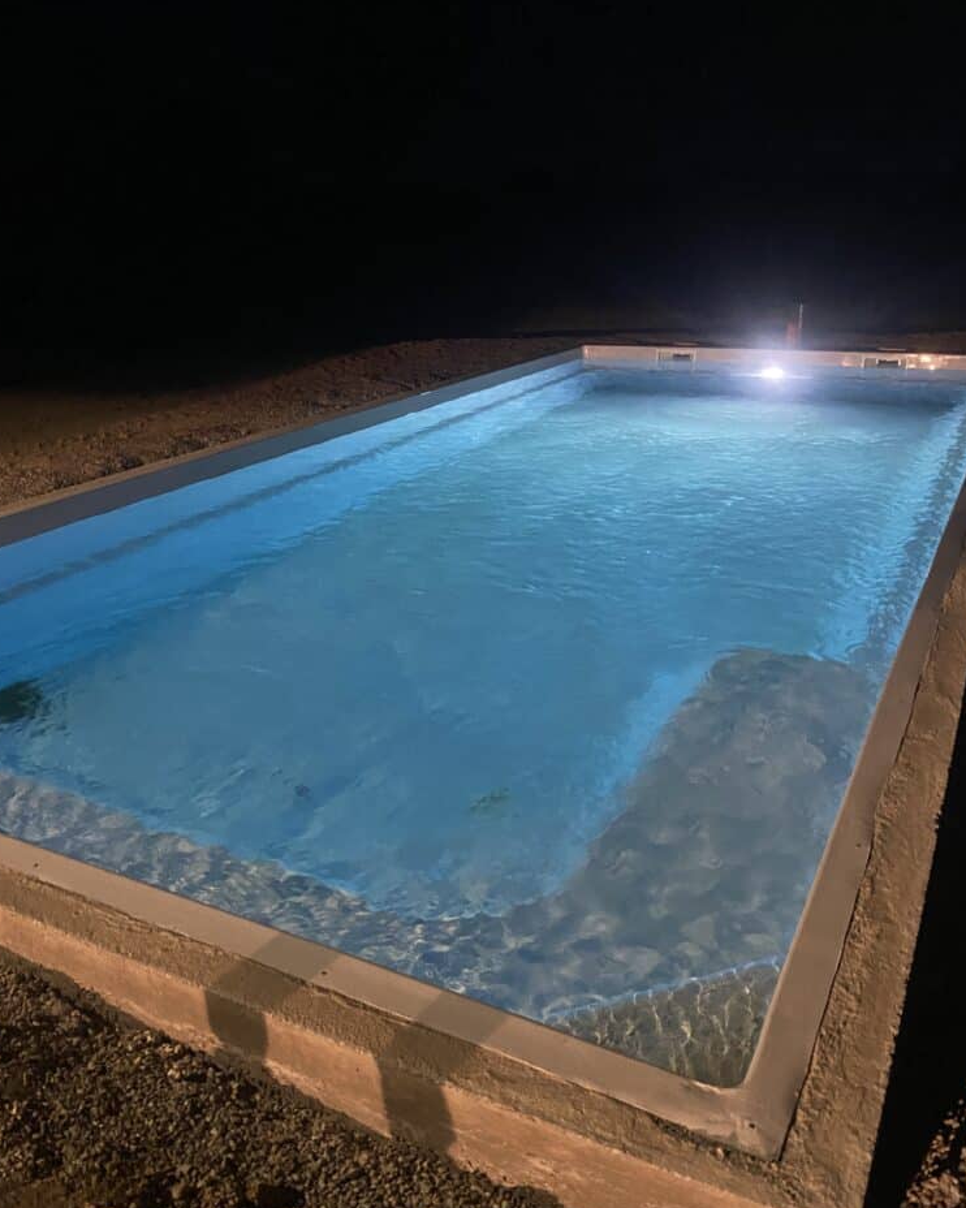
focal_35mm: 28
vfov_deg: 62.1
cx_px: 480
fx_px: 1001
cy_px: 661
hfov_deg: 51.5
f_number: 1.8
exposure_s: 1/25
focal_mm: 4.25
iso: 800
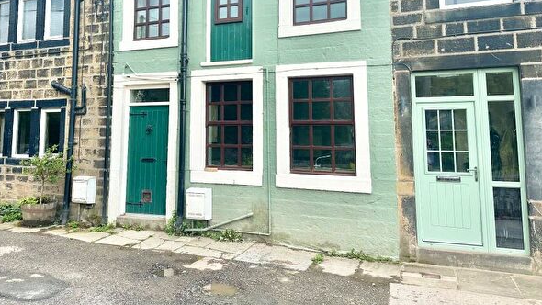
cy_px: 83
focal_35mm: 31
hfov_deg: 62.2
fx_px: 446
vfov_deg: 37.0
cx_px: 225
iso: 80
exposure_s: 1/1062
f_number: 1.78
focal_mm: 6.86
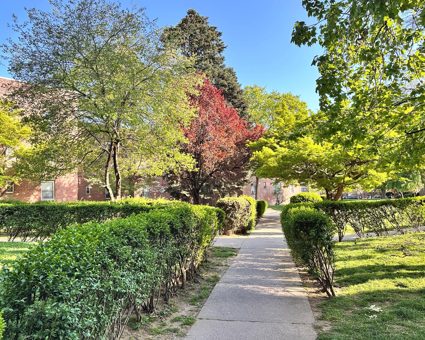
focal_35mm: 26
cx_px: 214
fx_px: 327
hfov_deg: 66.0
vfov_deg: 54.9
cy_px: 168
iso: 80
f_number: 1.78
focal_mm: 6.86
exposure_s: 1/469
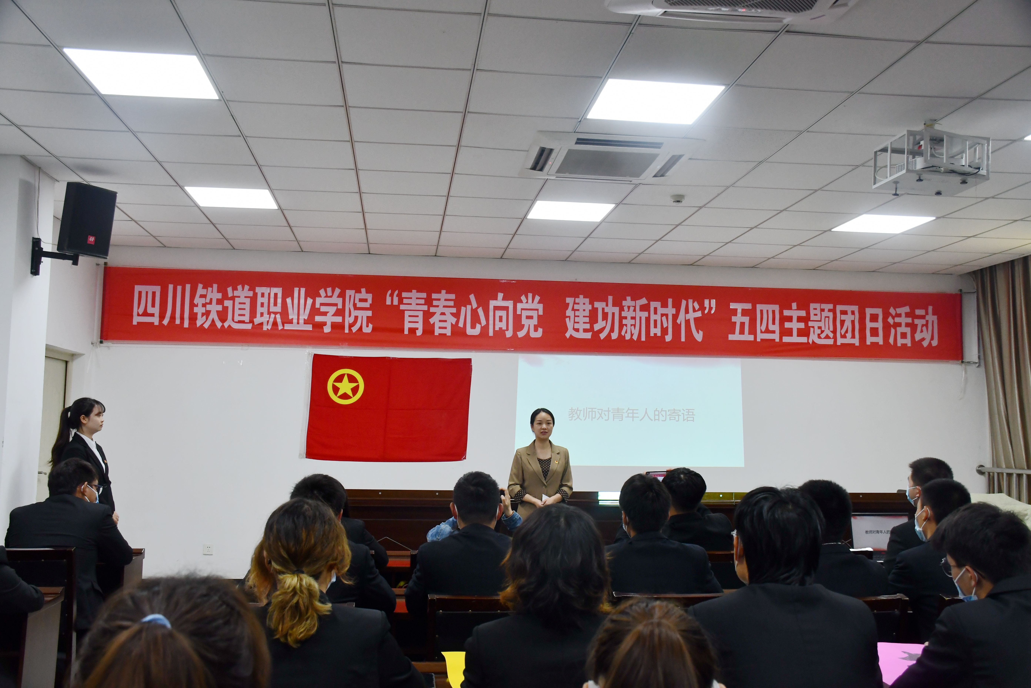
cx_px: 516
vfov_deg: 38.9
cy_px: 344
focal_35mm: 34
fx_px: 974
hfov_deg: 55.8
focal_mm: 23
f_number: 6.3
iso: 1000
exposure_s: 1/160
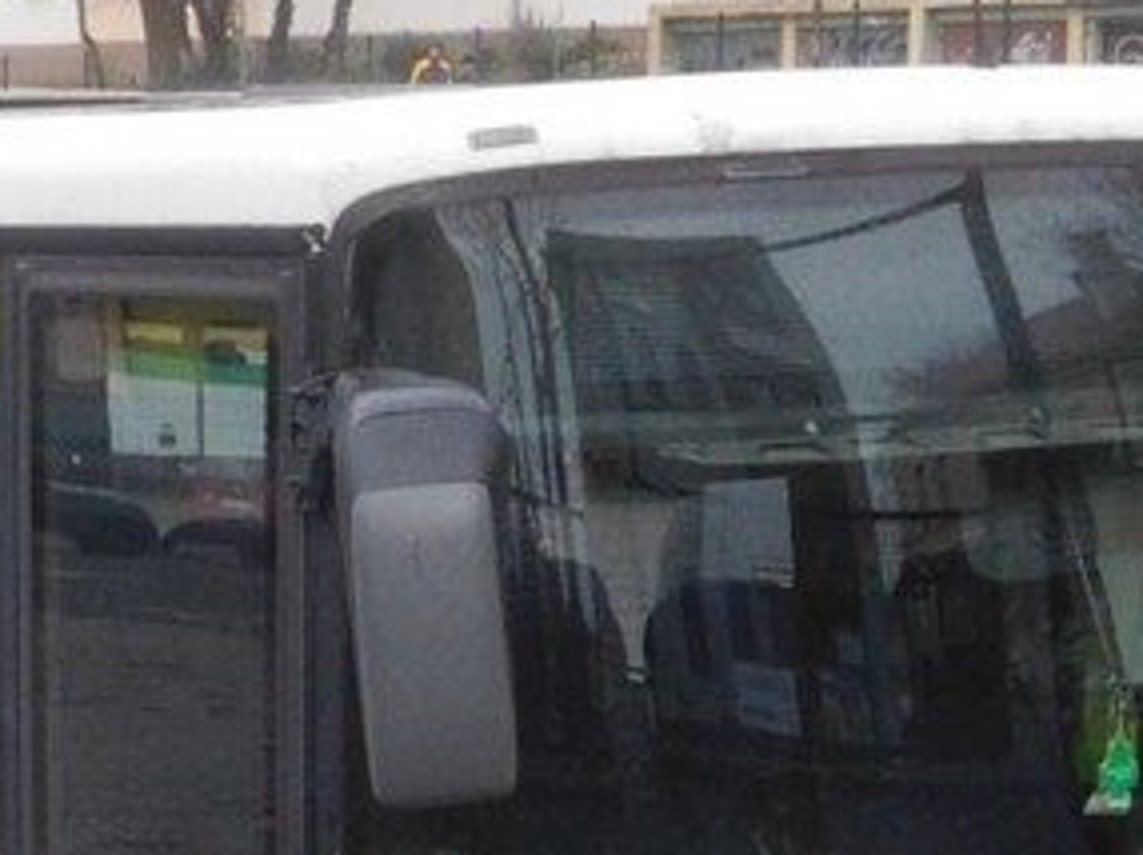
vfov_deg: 11.6
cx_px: 148
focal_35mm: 126
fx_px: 4157
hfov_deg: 15.5
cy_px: 857
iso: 400
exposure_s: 1/60
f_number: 3.9
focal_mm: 7.1
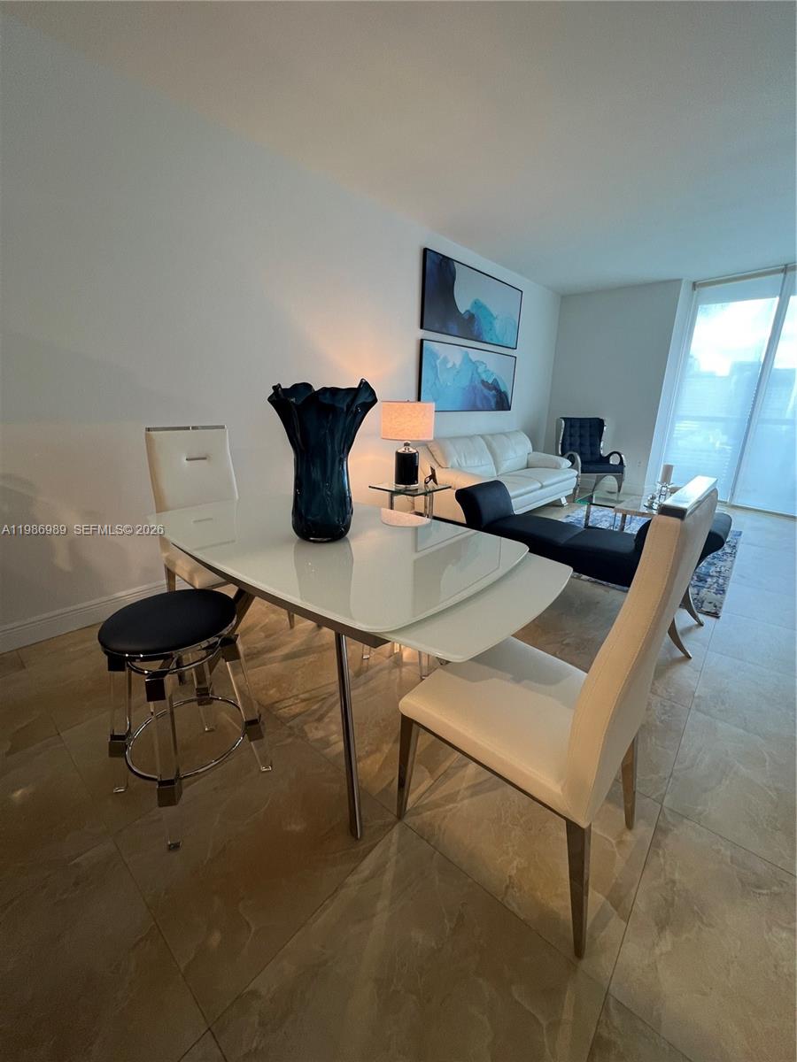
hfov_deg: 89.9
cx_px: 398
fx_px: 399
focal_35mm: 13
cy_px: 531
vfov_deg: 106.2
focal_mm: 1.57
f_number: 1.8
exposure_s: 1/60
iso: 160
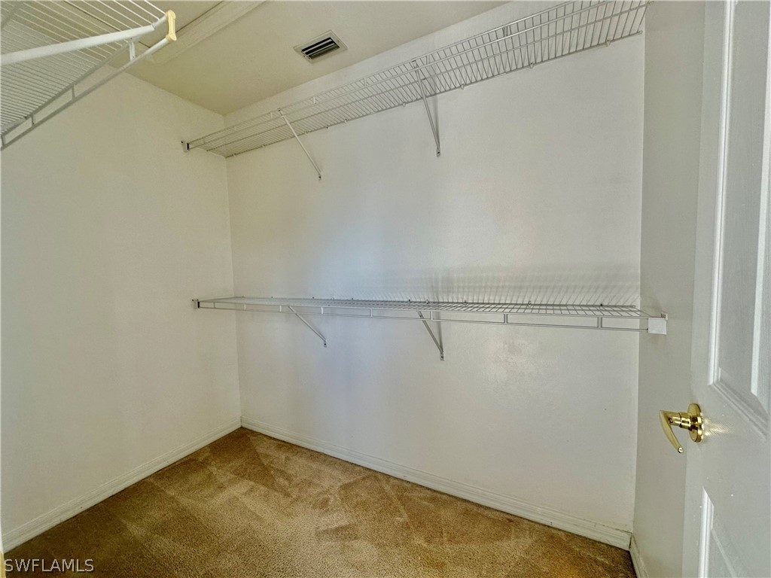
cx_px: 386
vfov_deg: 85.7
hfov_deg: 102.1
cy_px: 289
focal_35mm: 14
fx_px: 312
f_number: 2.2
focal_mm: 2.22
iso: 80
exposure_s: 1/120
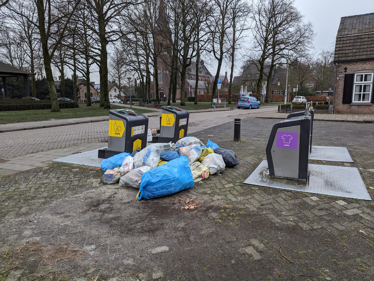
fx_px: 260
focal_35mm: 24
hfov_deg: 71.5
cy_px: 140
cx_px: 187
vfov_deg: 56.9
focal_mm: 6.81
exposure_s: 1/291
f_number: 1.85
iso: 131
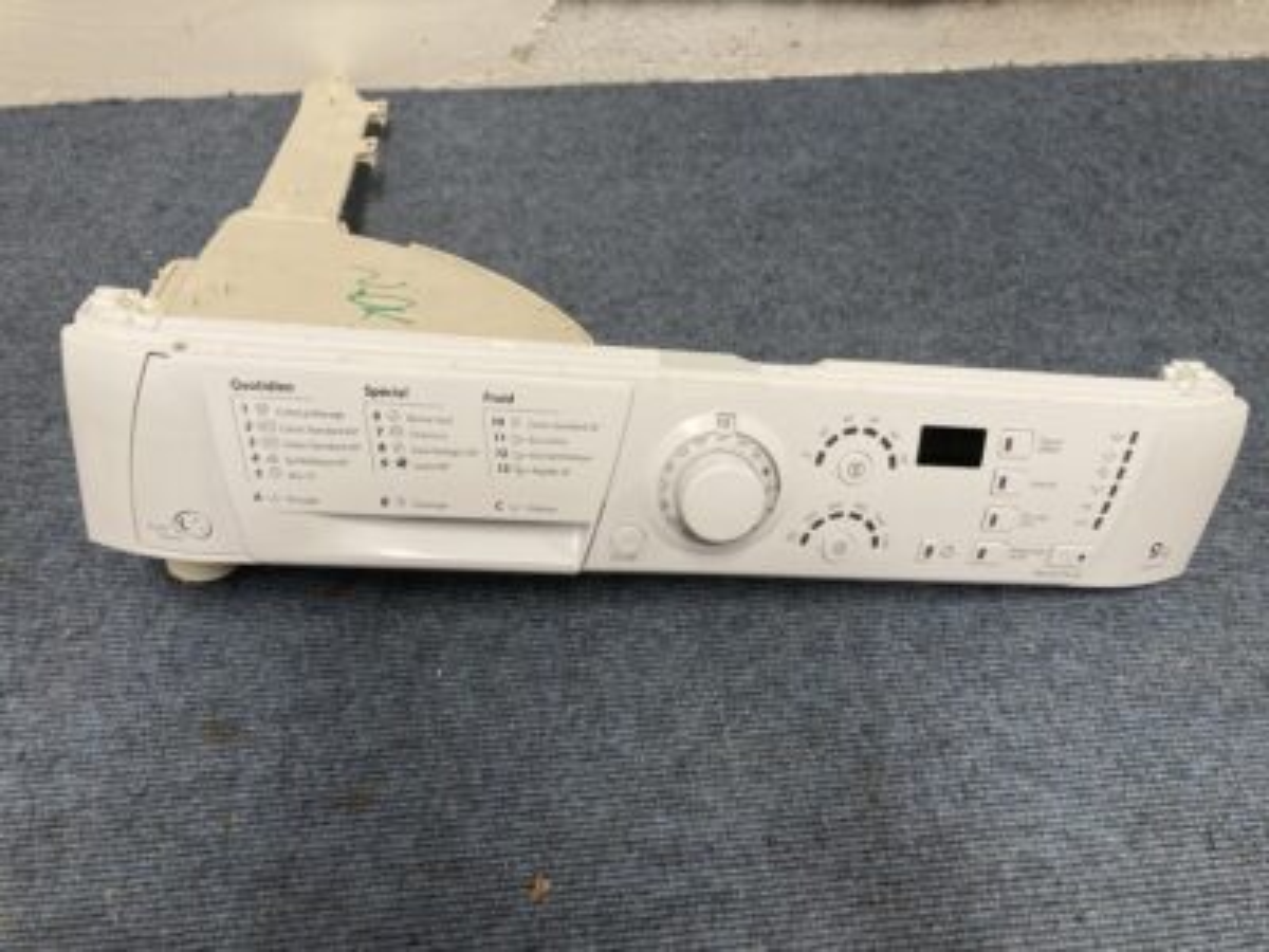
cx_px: 634
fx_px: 1026
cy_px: 476
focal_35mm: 28
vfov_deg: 49.7
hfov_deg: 63.4
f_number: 1.8
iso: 125
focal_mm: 3.99
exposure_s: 1/50
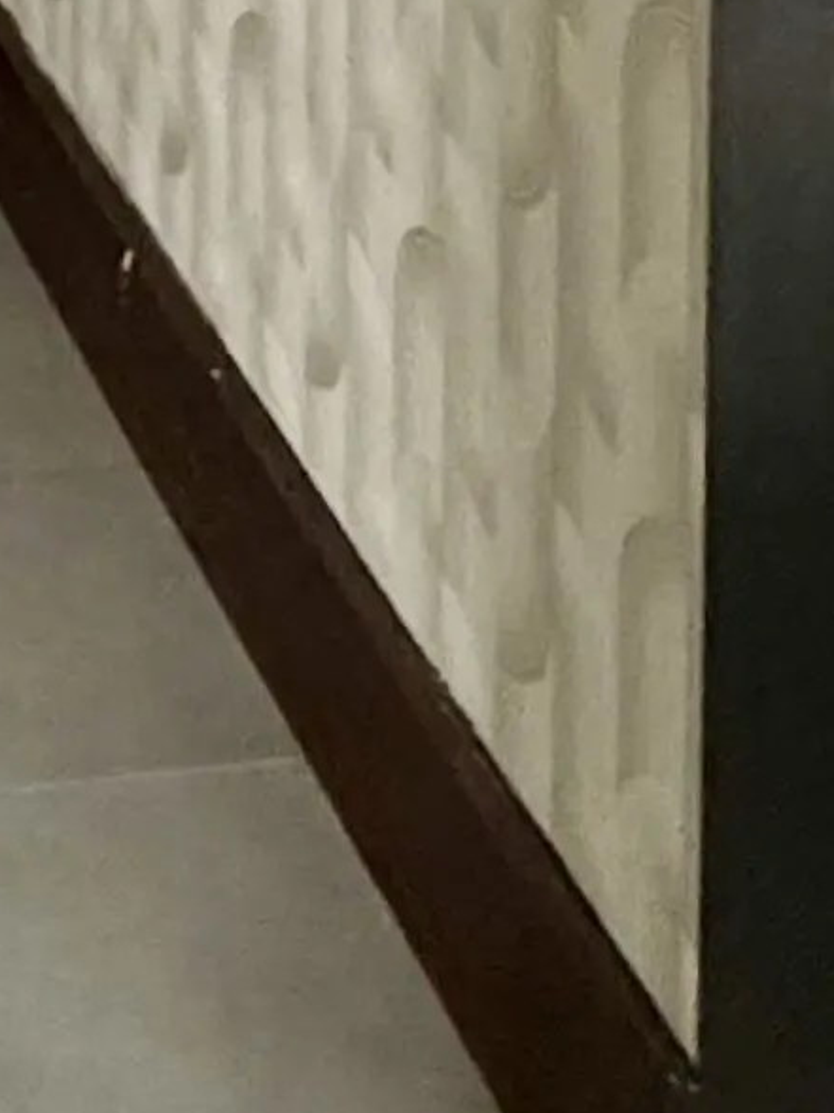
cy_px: -1281
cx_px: -505
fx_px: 3084
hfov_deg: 14.2
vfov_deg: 15.3
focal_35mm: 96
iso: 320
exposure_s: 1/62
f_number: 2.2
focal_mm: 2.22
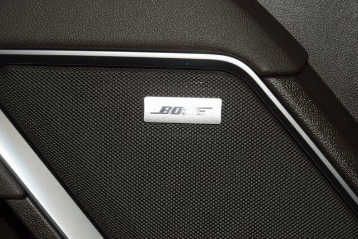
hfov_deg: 19.5
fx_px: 1044
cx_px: 179
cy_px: 120
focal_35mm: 105
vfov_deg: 13.0
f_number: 8
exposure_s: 1/125
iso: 100
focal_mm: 70
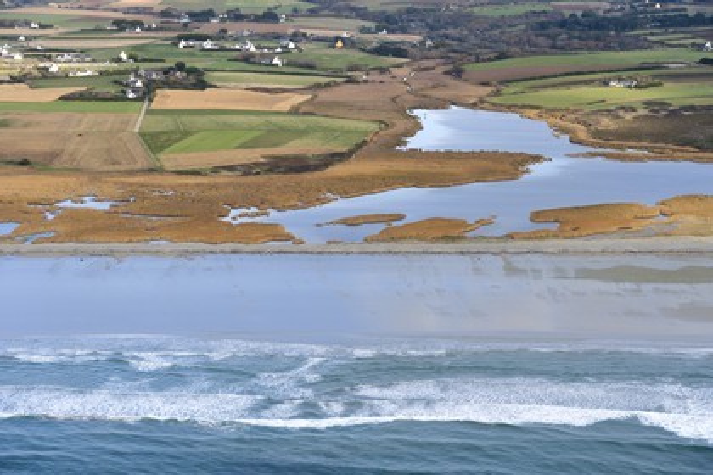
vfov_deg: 14.9
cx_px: 356
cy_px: 238
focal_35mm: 92
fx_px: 1822
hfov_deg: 22.1
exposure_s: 1/1250
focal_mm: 92
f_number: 5.6
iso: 400
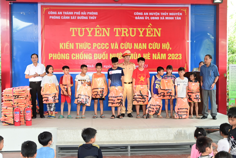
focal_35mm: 51
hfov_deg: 38.9
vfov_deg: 26.5
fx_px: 335
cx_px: 118
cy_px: 79
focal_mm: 34
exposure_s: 1/200
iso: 1000
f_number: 4.5
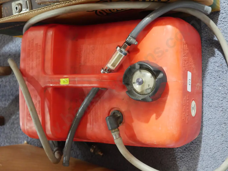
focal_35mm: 54
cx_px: 114
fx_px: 356
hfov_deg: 35.5
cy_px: 86
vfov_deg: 27.1
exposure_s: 1/30
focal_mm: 27
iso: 3200
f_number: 5.3
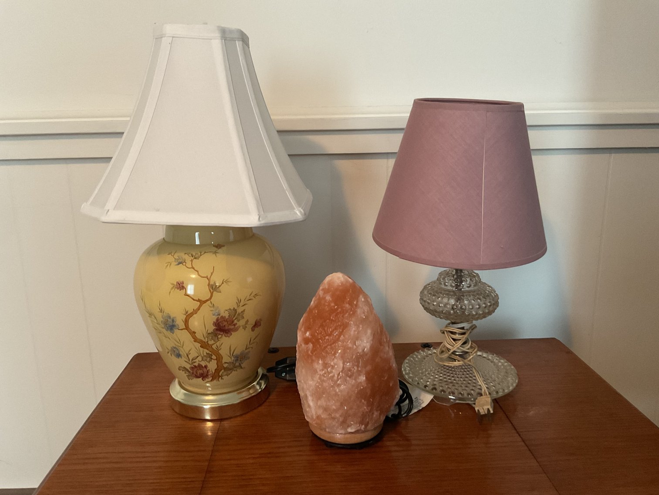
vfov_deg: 48.2
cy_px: 248
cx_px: 330
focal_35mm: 29
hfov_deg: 61.7
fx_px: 552
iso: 250
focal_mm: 3
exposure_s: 1/40
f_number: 1.8
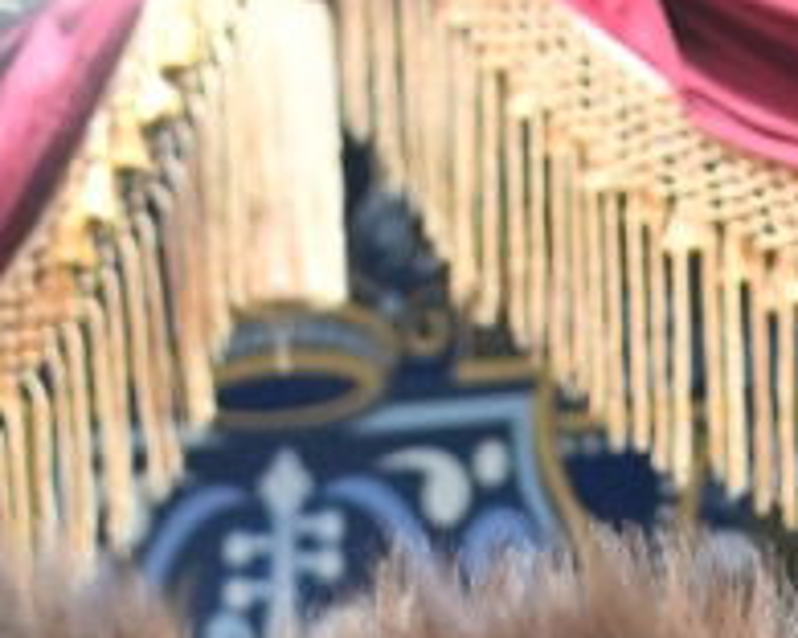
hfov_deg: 10.8
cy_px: 1566
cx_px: 806
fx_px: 4180
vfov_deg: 8.0
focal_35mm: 177
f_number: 4
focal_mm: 24
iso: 800
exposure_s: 1/200
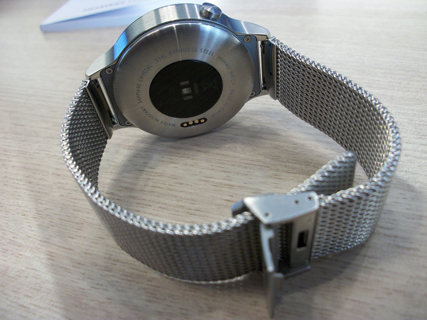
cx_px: 214
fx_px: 432
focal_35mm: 35
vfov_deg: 40.7
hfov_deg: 52.6
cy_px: 160
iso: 160
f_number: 3.1
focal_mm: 6.3
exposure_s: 1/50
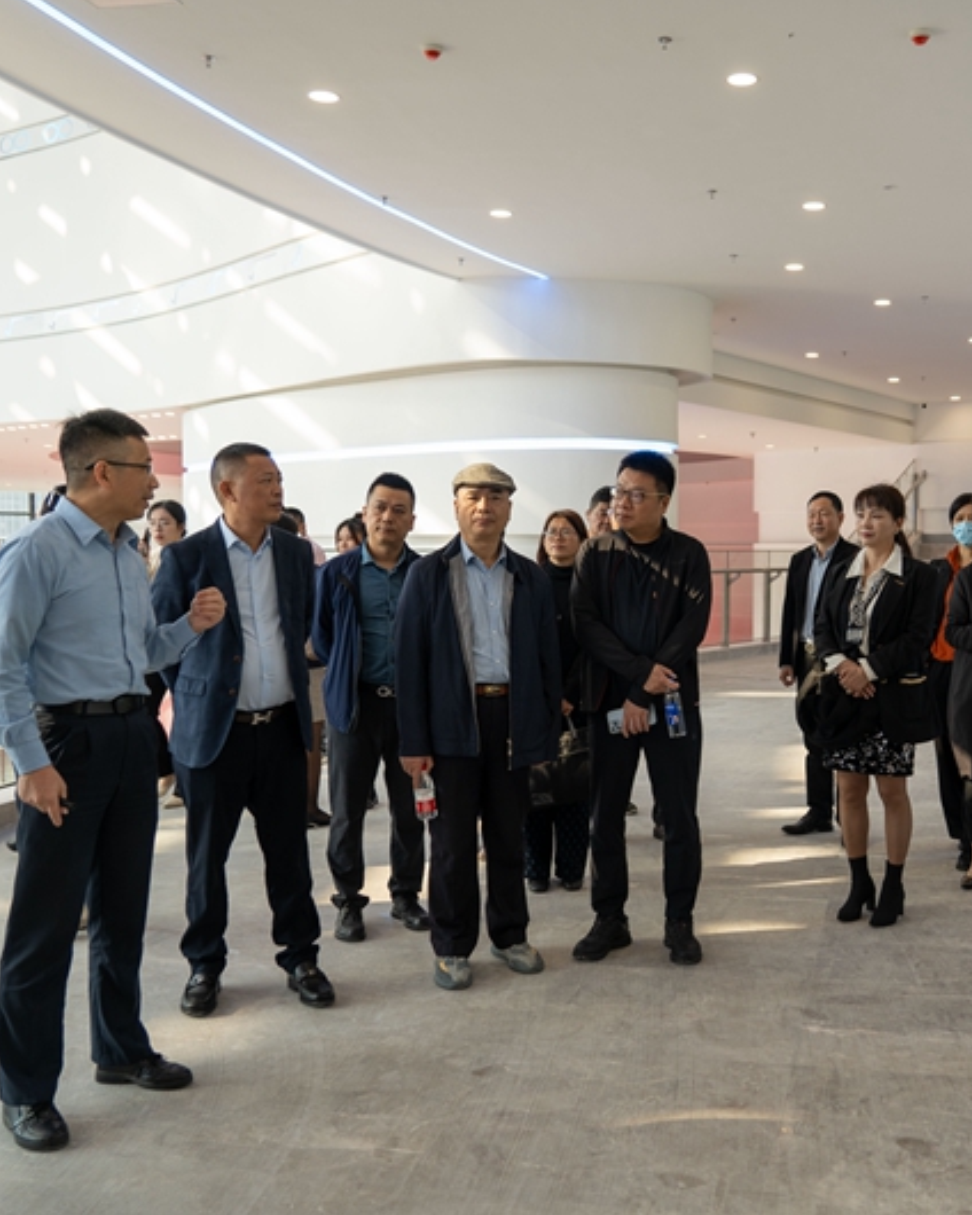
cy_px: 606
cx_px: 720
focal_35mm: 34
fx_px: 1223
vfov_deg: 52.8
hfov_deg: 42.1
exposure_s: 1/100
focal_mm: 24
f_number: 4
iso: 160
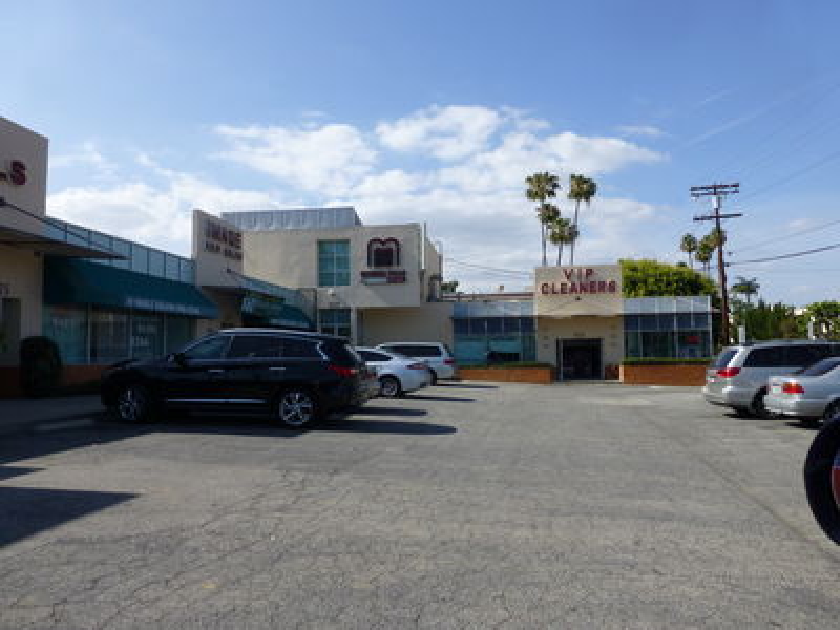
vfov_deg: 56.8
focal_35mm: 24
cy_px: 315
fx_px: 582
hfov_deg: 71.6
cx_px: 420
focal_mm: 4.3
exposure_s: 1/1000
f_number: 4
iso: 100
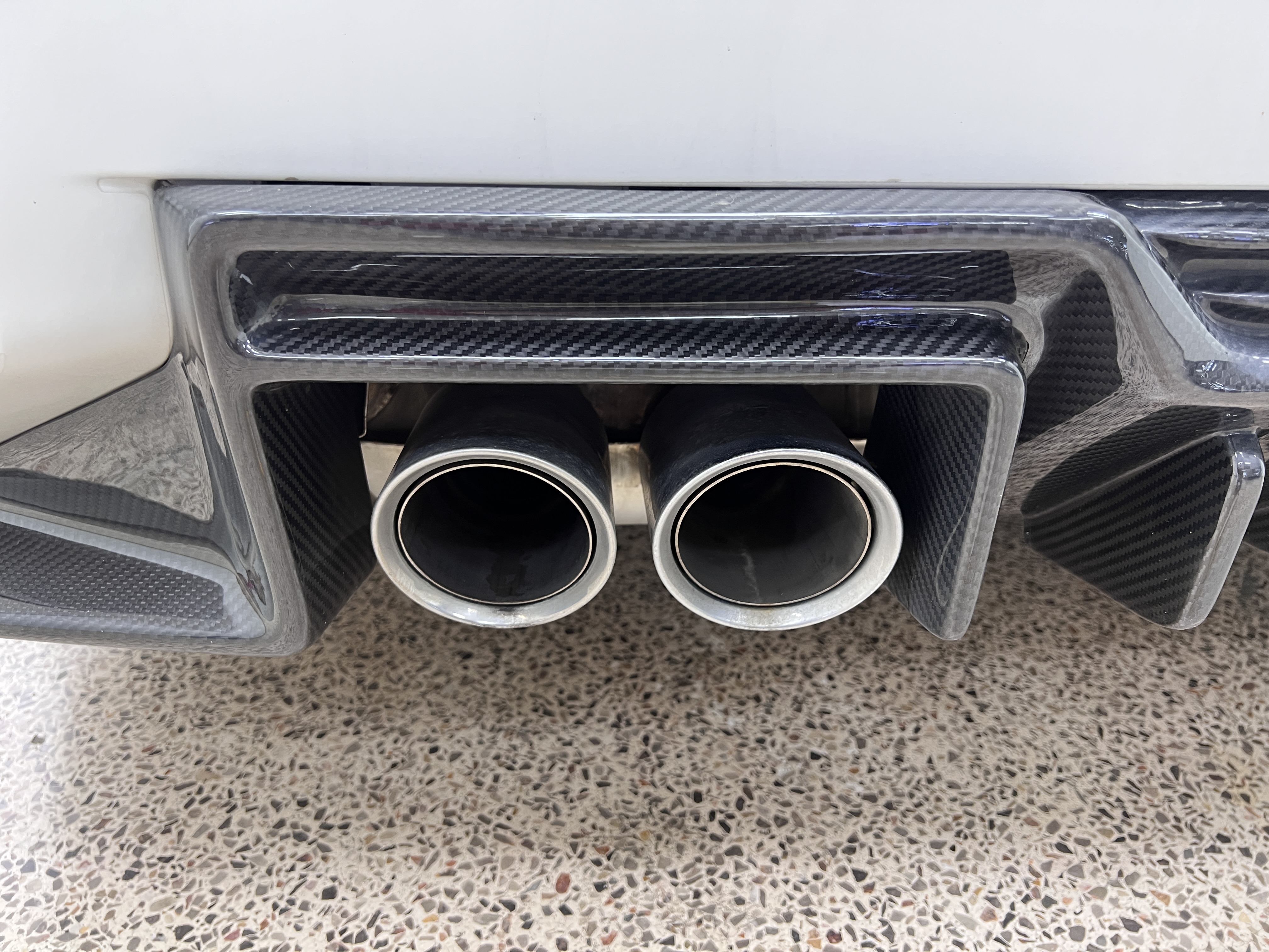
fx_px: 953
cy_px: 476
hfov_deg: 67.3
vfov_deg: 53.1
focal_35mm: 26
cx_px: 634
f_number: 1.5
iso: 200
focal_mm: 5.7
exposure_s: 1/50
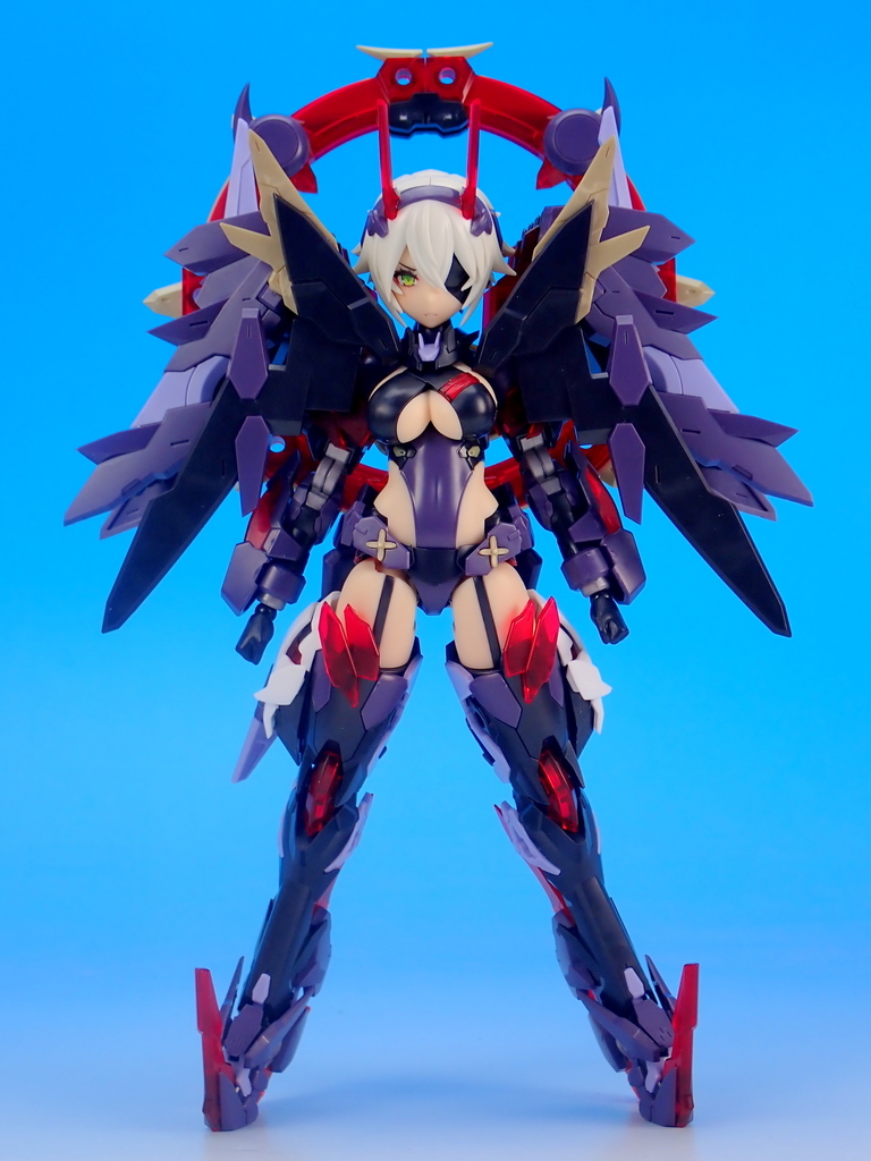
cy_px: 580
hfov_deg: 19.1
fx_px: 2583
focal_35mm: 77
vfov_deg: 25.3
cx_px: 436
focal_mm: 13.65
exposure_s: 1
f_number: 16
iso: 100
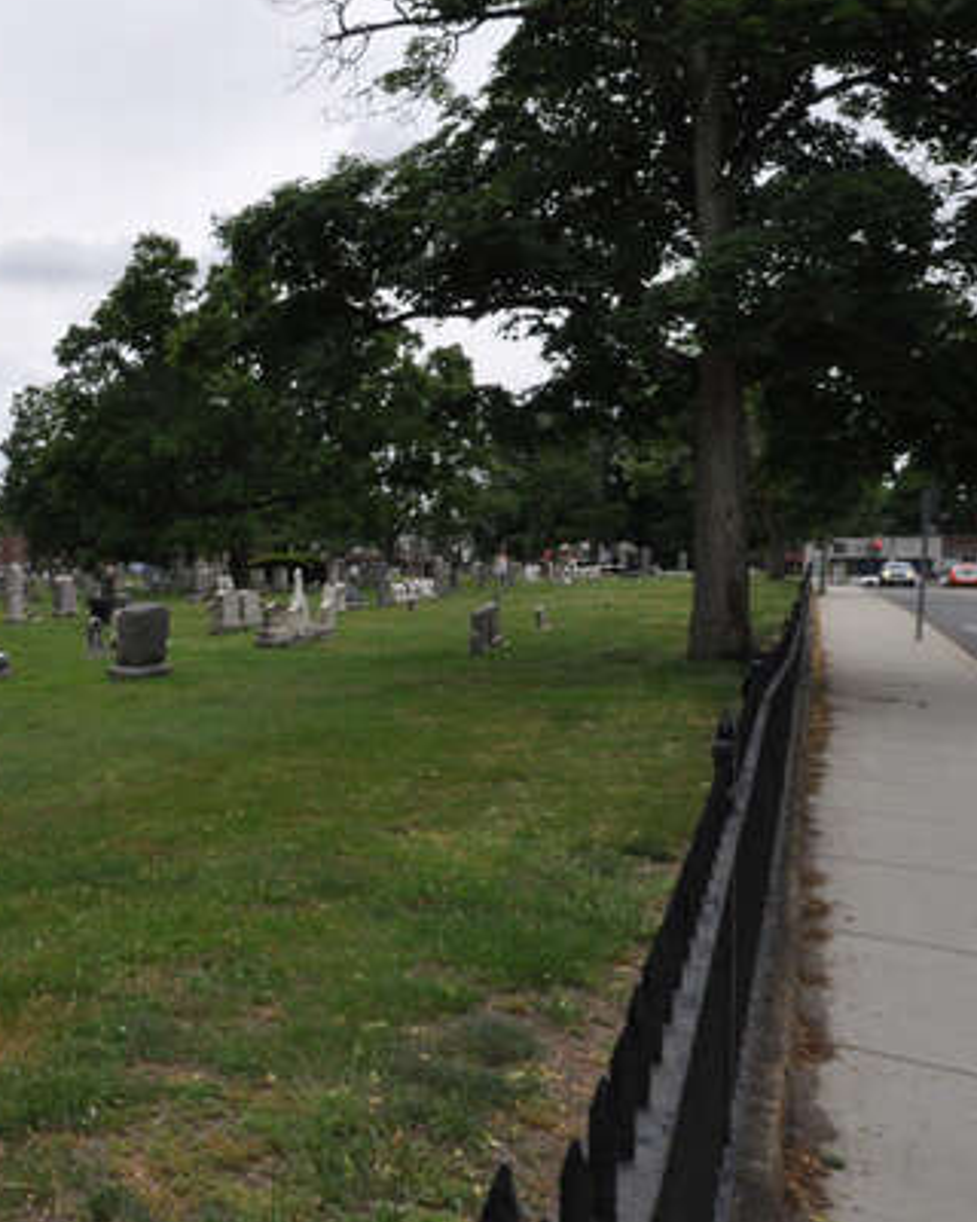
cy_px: 664
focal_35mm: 31
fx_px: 1118
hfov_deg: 37.7
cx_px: -143
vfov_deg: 57.2
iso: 400
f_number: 8
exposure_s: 1/1250
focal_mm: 11
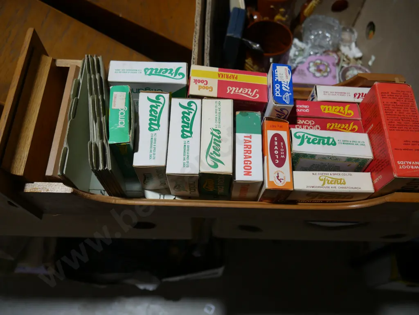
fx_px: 339
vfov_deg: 49.8
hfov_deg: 63.4
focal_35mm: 28
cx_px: 210
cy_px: 158
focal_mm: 14
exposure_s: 1/125
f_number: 3.5
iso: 200
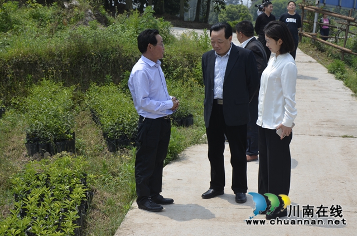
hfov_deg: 32.0
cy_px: 118
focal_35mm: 63
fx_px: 624
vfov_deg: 21.5
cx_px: 178
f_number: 8
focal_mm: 42
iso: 110
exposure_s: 1/250
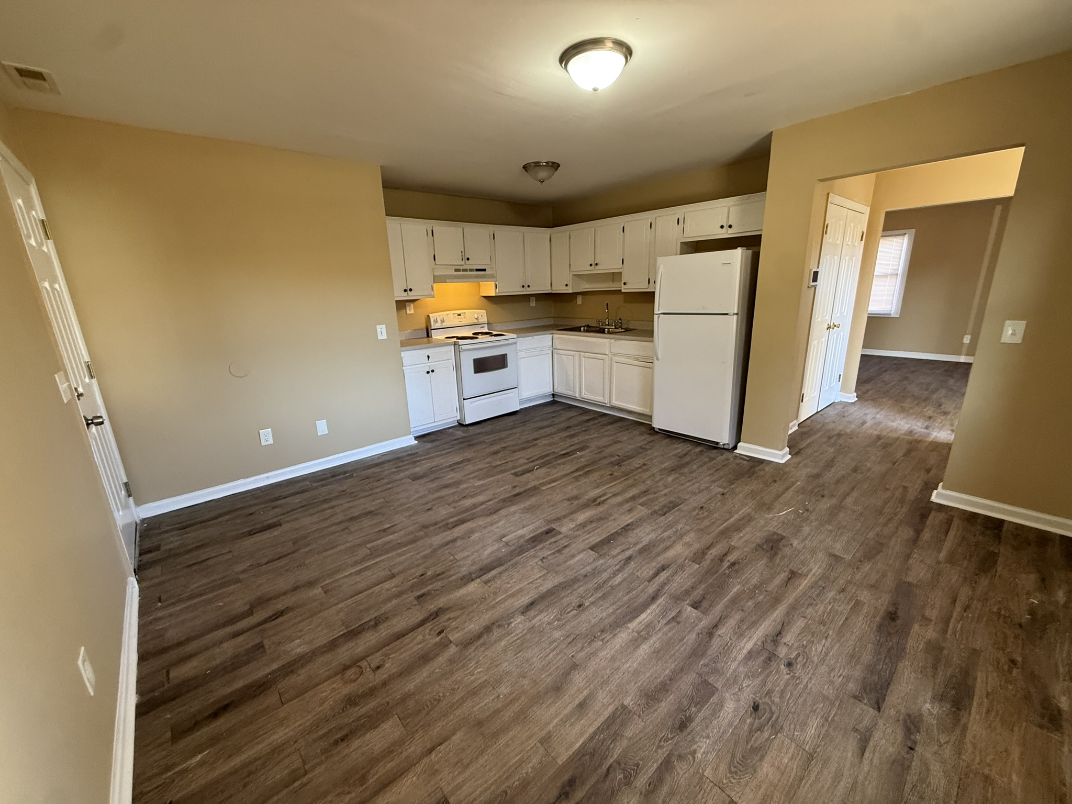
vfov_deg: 85.7
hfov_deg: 102.1
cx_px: 536
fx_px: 434
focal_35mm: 14
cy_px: 402
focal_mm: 2.22
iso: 250
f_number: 2.2
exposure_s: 1/60
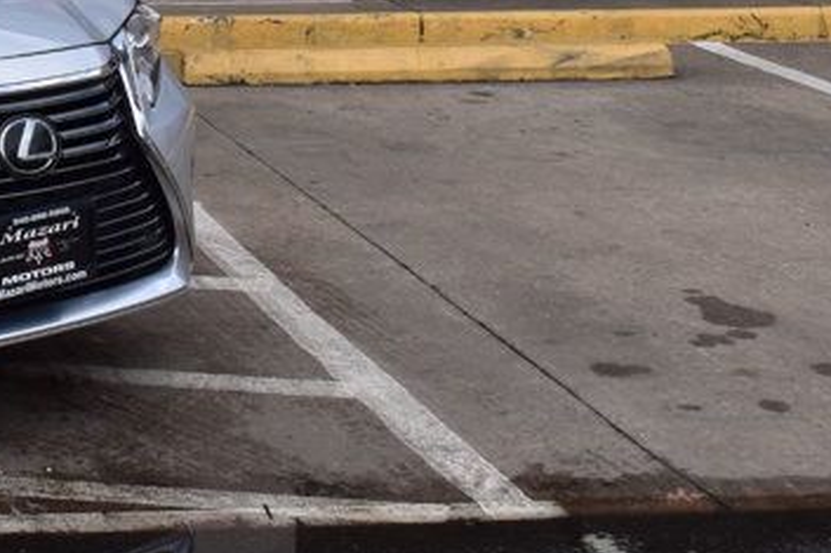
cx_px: -330
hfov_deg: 16.8
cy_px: -216
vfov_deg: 11.7
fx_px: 2607
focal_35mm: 113
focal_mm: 26
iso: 400
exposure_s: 1/320
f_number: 11
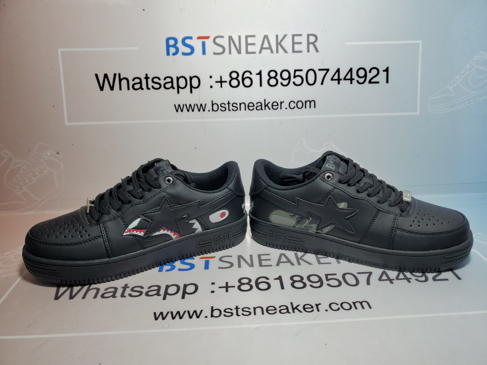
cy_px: 182
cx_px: 244
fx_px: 366
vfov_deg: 53.1
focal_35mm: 26
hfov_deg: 67.3
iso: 50
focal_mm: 4.3
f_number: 1.5
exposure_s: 1/589
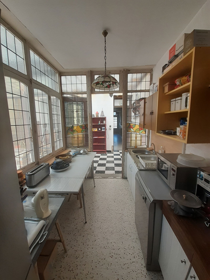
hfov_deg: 89.9
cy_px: 140
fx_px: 105
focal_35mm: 13
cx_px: 105
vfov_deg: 106.2
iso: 40
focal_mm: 1.13
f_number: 2.2
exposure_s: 1/118
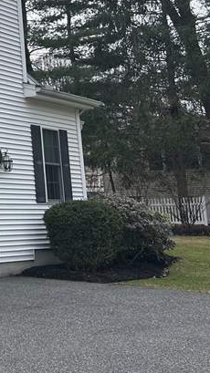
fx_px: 703
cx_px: -239
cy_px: 64
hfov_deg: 13.8
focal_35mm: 71
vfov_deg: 29.0
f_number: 1.5
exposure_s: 1/2841
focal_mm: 5.7
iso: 50
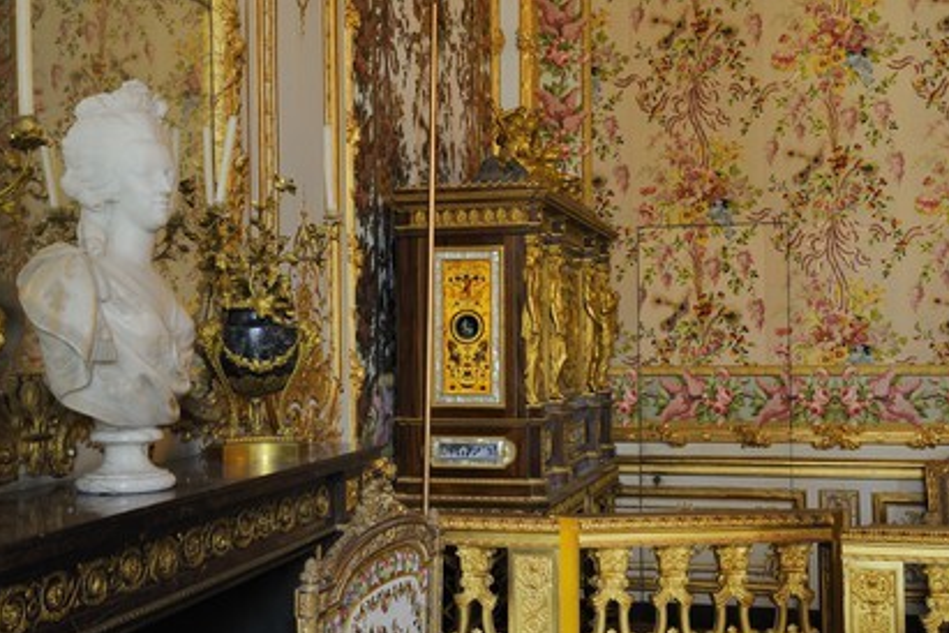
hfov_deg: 40.3
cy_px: 321
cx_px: 476
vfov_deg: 27.5
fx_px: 1292
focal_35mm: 49
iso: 200
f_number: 16
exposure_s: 3
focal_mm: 48
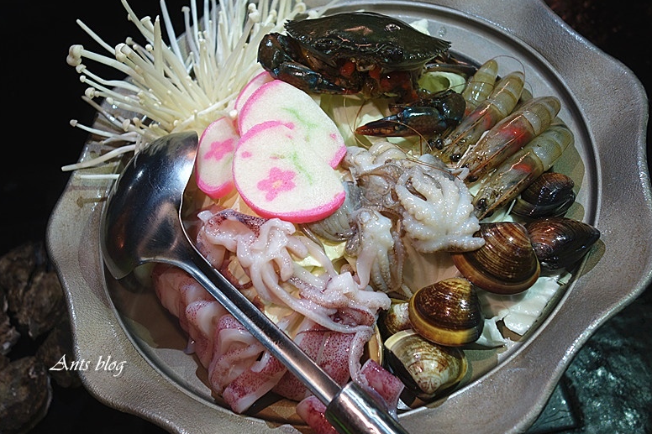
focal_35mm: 33
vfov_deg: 40.0
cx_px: 317
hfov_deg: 57.2
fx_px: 598
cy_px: 220
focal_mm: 11.89
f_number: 2.5
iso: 200
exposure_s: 1/40
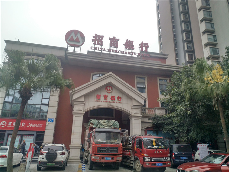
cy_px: 86
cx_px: 114
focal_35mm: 27
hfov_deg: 65.3
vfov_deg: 51.3
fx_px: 179
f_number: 2.2
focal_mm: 4.73
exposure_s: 1/142
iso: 100
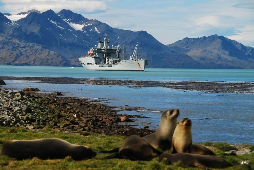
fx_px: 953
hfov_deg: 15.2
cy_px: 85
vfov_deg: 10.2
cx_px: 127
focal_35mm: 135
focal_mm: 90
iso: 250
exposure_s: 1/1000
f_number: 9
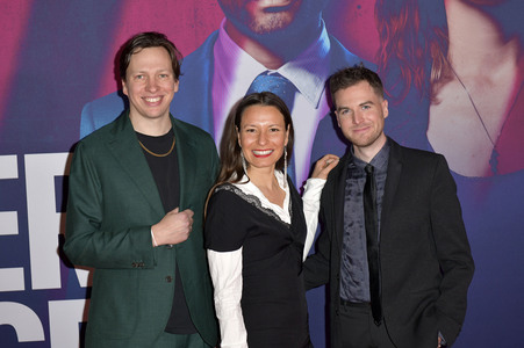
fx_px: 1018
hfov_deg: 28.9
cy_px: 174
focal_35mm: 70
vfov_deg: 19.4
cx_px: 262
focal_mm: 70
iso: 640
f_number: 5.6
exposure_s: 1/250
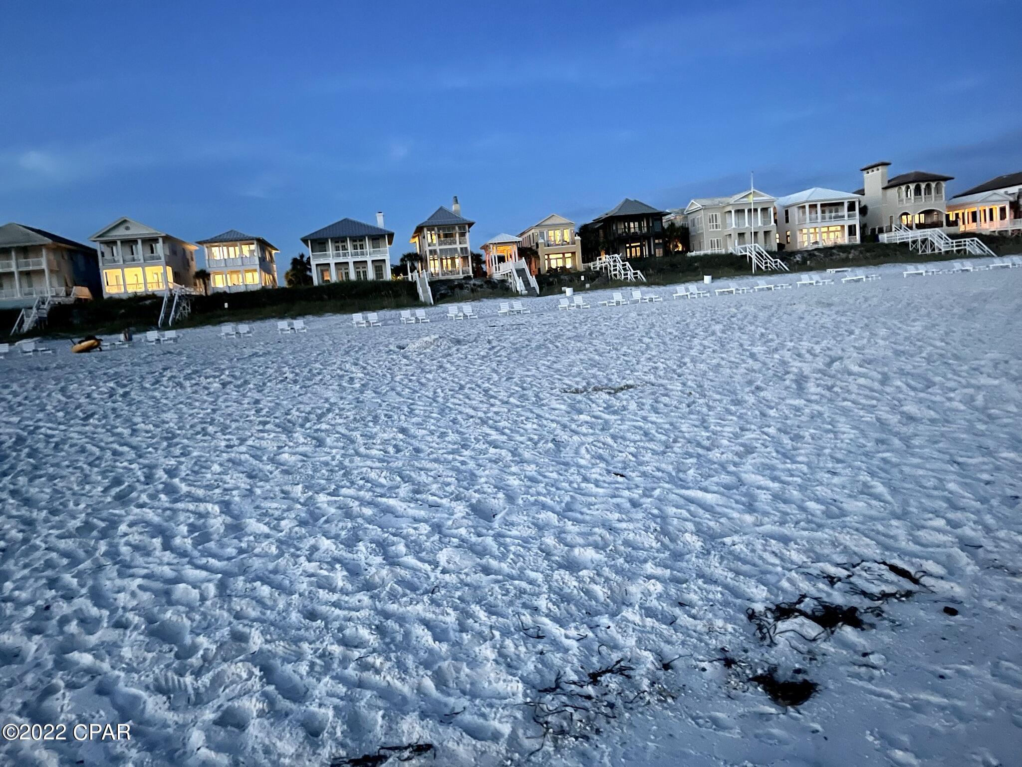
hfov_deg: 67.3
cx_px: 511
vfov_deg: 53.1
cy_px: 384
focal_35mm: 26
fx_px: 768
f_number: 1.6
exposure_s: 1/15
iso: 1250
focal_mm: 5.1
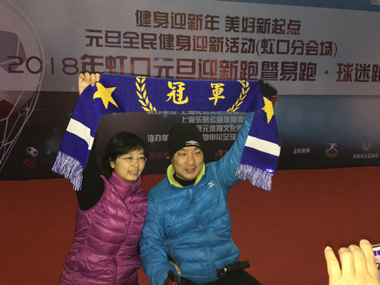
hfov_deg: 61.7
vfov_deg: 48.2
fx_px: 318
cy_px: 142
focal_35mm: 29
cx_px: 190
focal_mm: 4.15
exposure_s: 1/17
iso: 200
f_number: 2.2
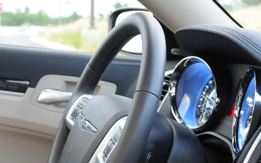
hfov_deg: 27.8
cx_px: 157
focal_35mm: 74
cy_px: 123
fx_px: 526
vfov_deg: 17.5
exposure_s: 1/100
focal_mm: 32
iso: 2000
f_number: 5.6
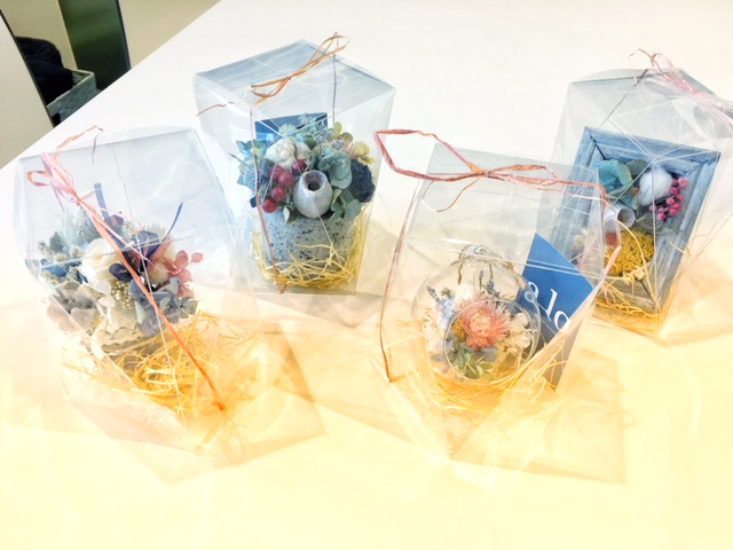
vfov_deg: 48.2
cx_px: 366
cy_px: 275
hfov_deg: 61.7
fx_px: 614
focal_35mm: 29
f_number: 2.2
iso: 32
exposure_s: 1/120
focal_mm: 4.15
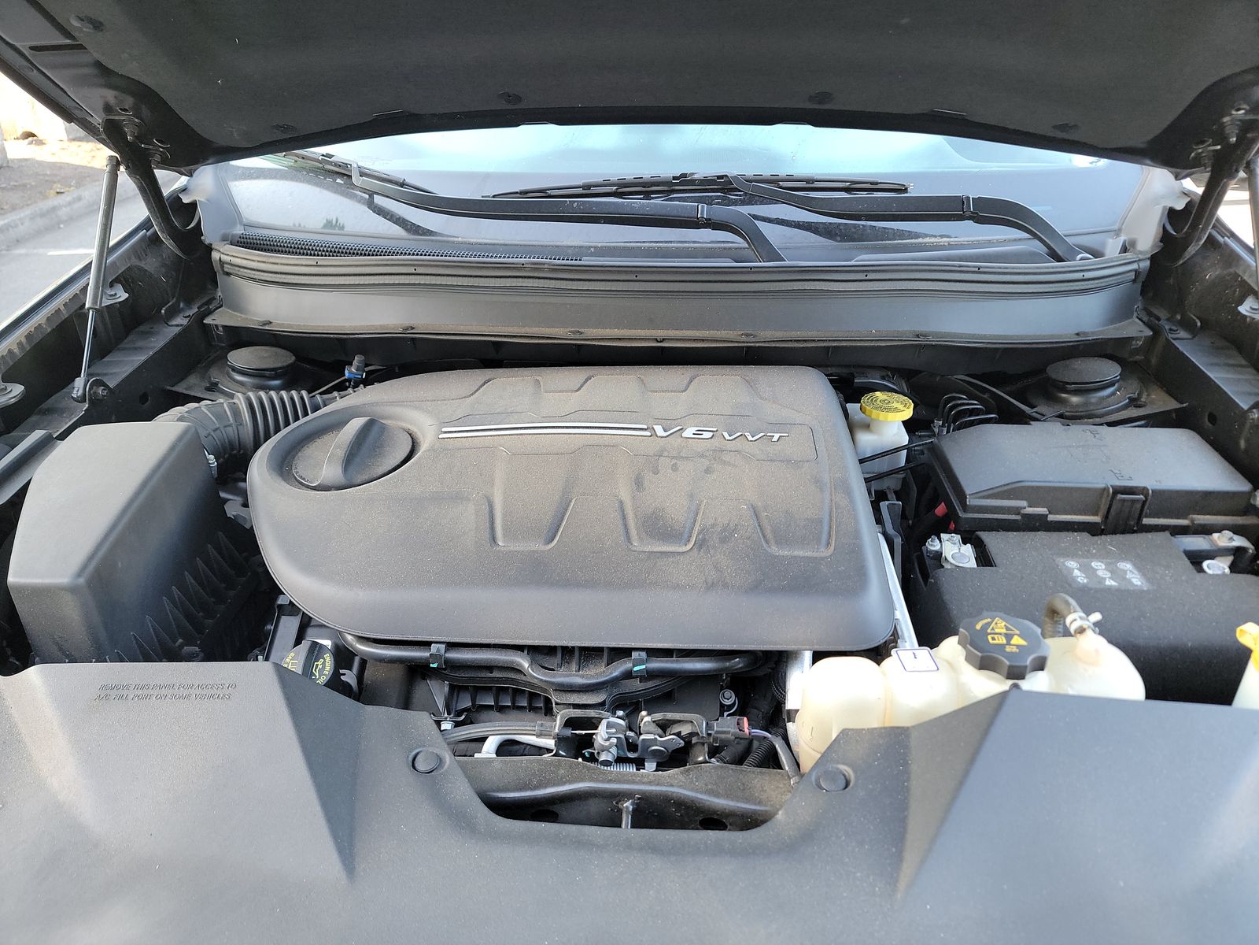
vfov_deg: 56.8
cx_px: 630
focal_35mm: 24
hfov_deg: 71.6
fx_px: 873
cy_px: 472
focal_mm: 6.7
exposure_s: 1/59
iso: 262
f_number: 1.8
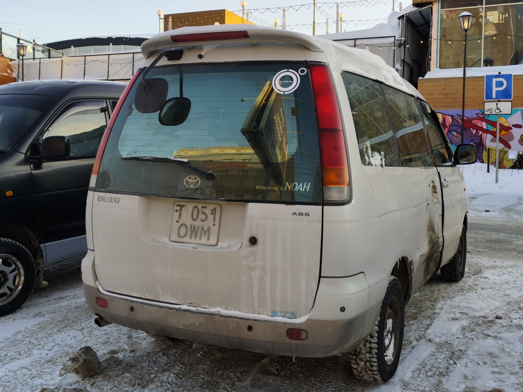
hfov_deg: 73.9
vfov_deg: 58.9
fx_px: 347
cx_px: 262
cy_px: 196
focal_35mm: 23
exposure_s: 1/248
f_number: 1.65
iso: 50
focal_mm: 6.19
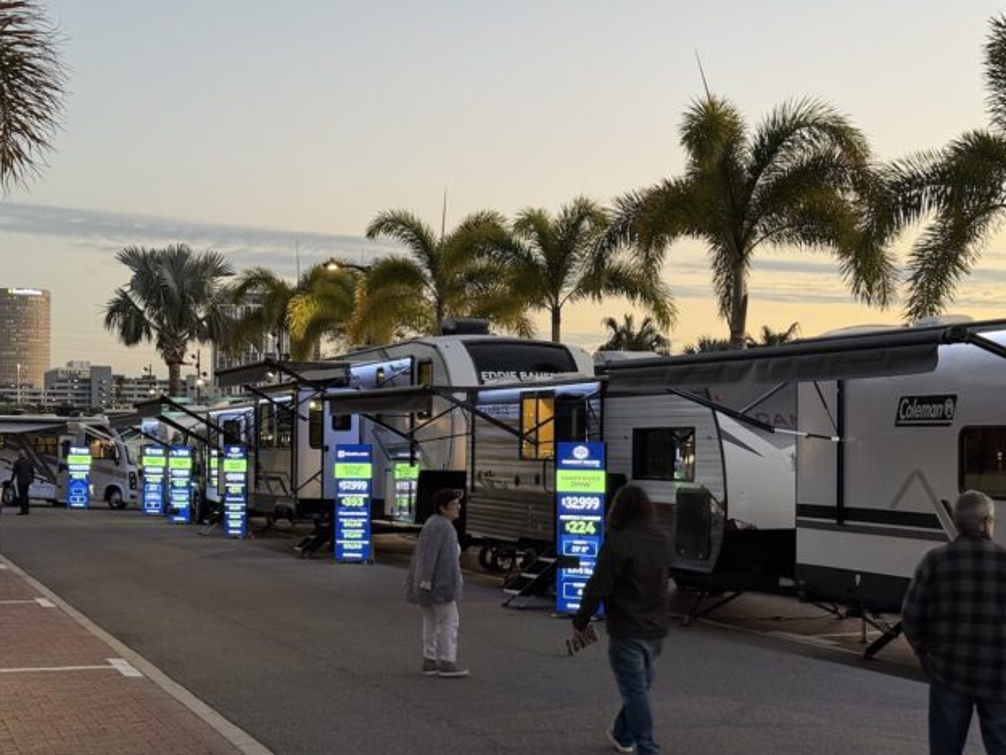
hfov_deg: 32.7
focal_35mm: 59
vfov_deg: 24.8
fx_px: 1715
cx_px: 544
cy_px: 412
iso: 200
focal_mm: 6.76
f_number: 1.78
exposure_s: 1/60
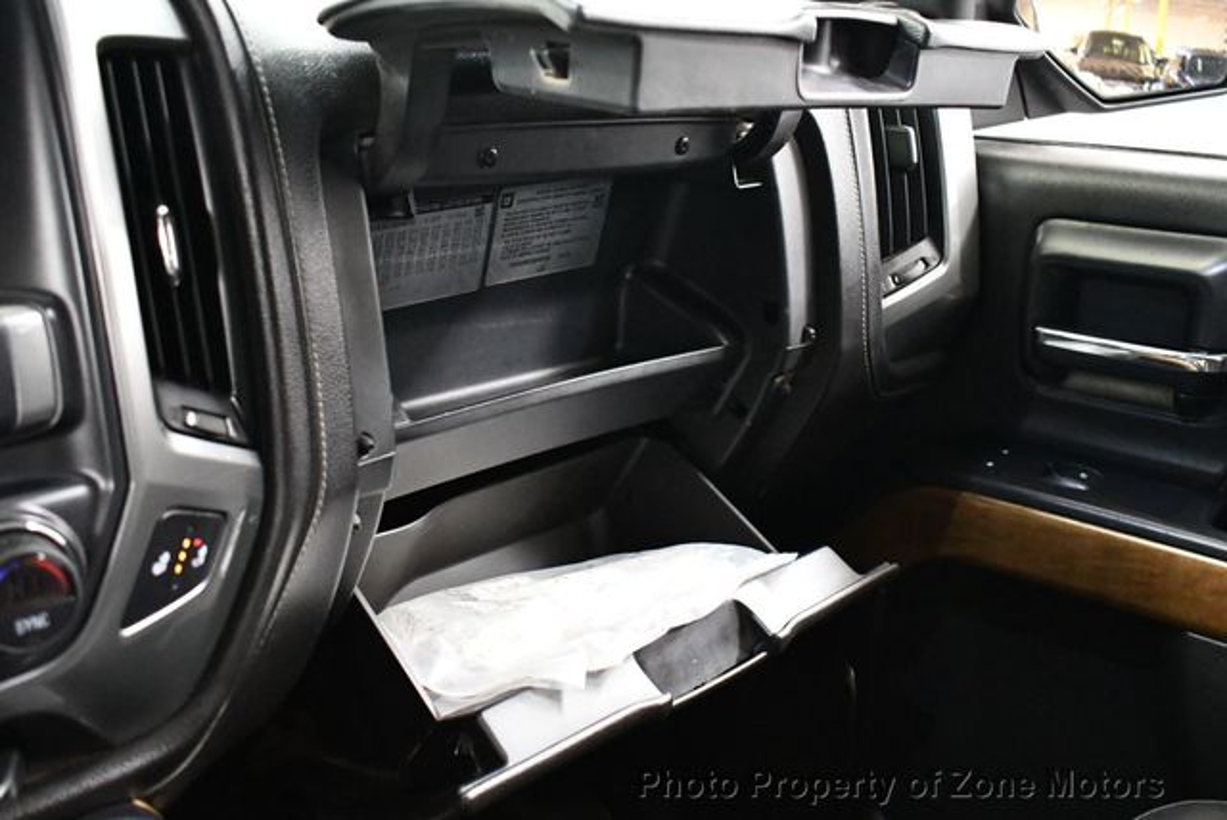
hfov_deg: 53.1
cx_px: 614
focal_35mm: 36
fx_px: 1228
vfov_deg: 36.9
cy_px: 410
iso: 6400
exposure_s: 1/60
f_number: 3.5
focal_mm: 18
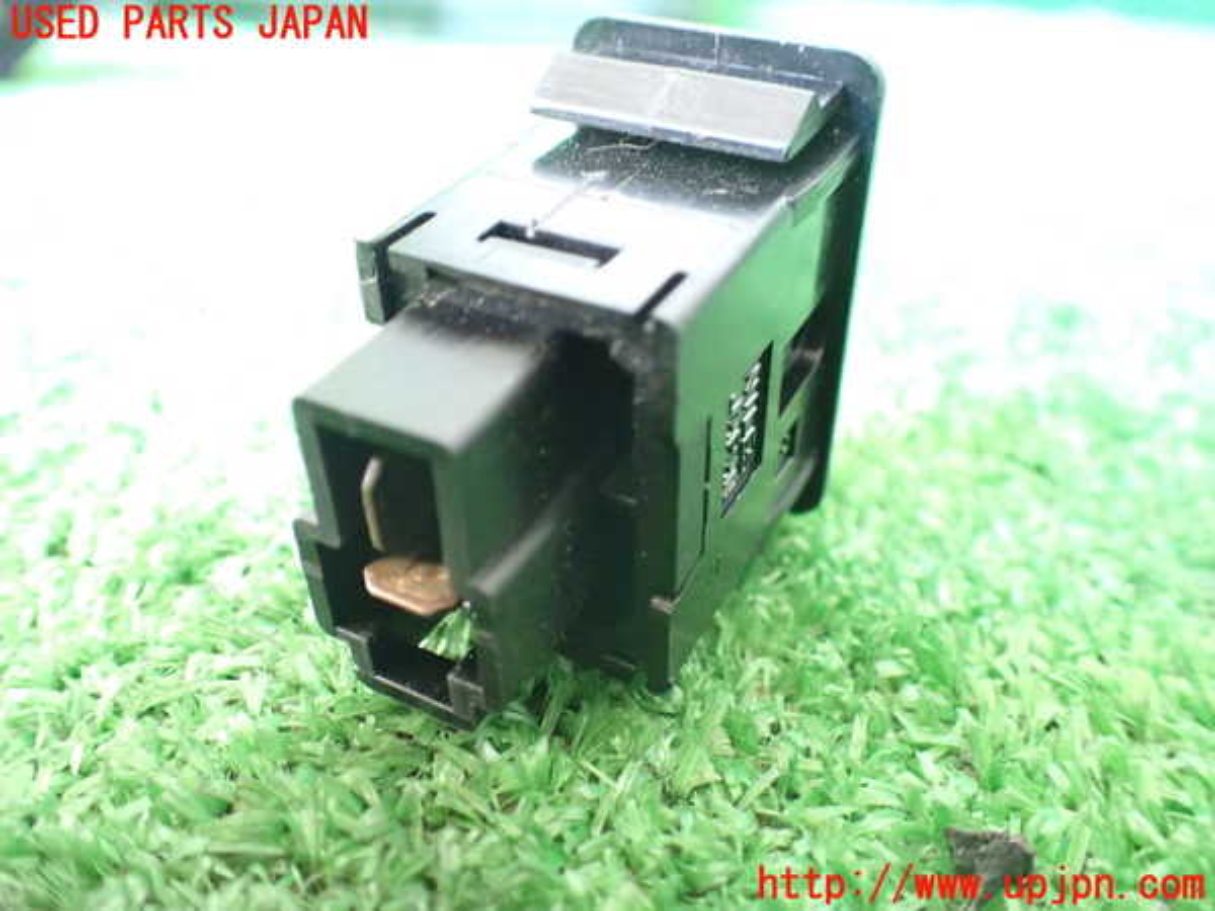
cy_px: 456
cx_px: 608
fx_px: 1053
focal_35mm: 30
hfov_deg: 60.0
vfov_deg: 46.8
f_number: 2.3
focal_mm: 5.4
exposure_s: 1/30
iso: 1250
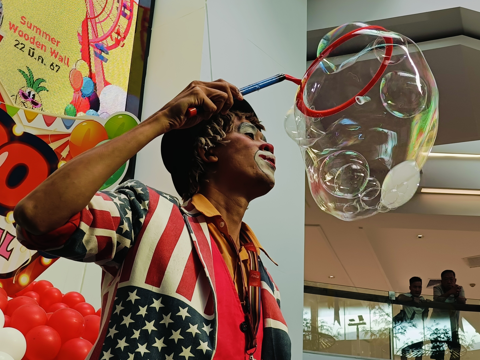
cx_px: 258
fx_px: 887
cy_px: 204
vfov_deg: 22.9
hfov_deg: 30.3
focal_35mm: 64
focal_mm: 7.08
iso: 275
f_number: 2
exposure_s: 1/100
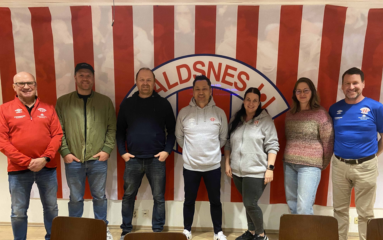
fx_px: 292
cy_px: 145
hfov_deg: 66.5
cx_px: 193
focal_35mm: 28
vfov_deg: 44.3
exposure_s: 1/25
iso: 640
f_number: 1.8
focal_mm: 4.25
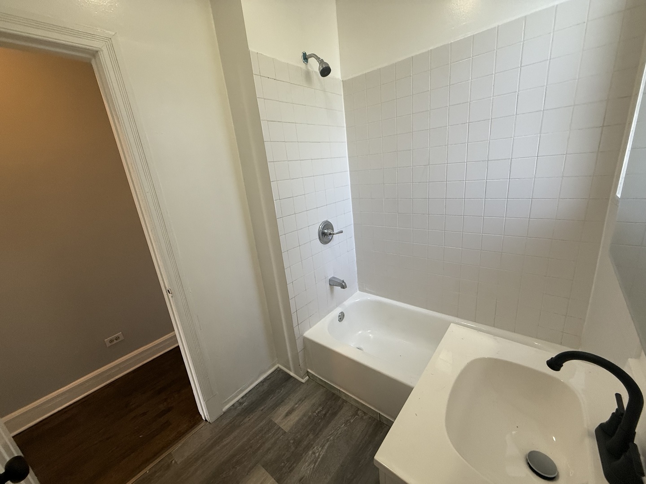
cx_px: 323
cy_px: 242
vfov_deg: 85.7
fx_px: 261
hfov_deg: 102.1
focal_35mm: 14
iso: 250
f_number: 2.2
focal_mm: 2.22
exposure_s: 1/120
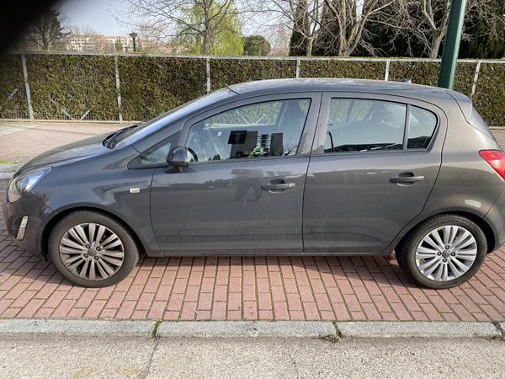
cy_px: 190
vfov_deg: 53.1
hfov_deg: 67.3
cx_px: 252
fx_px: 379
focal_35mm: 26
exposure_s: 1/573
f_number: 1.8
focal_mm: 4.25
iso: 32
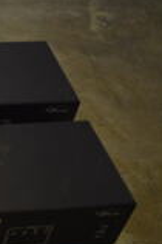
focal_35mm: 82
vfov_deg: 24.8
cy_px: 141
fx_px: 555
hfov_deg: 13.5
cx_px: -190
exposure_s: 1/200
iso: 800
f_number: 3.5
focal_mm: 18
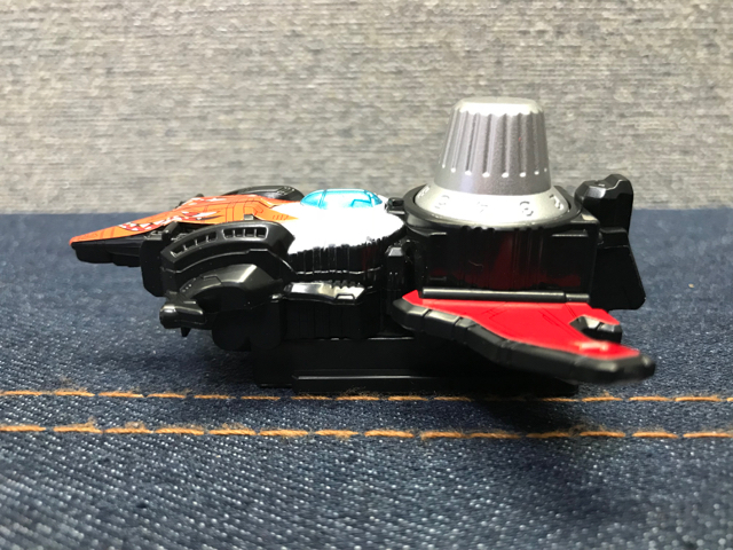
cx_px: 366
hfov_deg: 63.4
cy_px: 275
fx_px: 593
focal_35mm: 28
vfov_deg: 49.7
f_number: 1.8
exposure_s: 1/17
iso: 64
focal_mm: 3.99
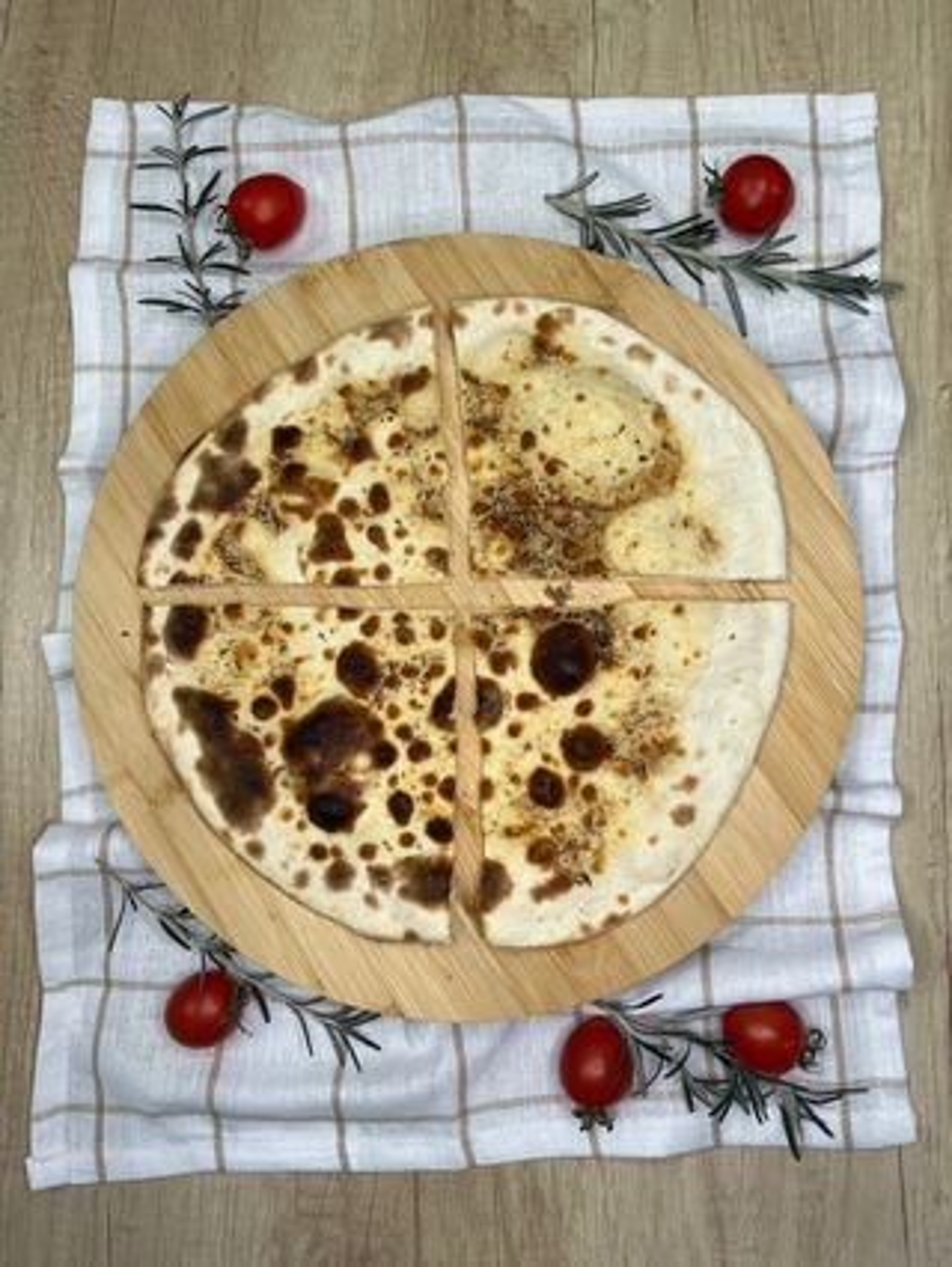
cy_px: 634
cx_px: 476
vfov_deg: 67.3
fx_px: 952
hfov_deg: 53.1
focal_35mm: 26
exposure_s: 1/125
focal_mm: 5.7
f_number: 1.5
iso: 32
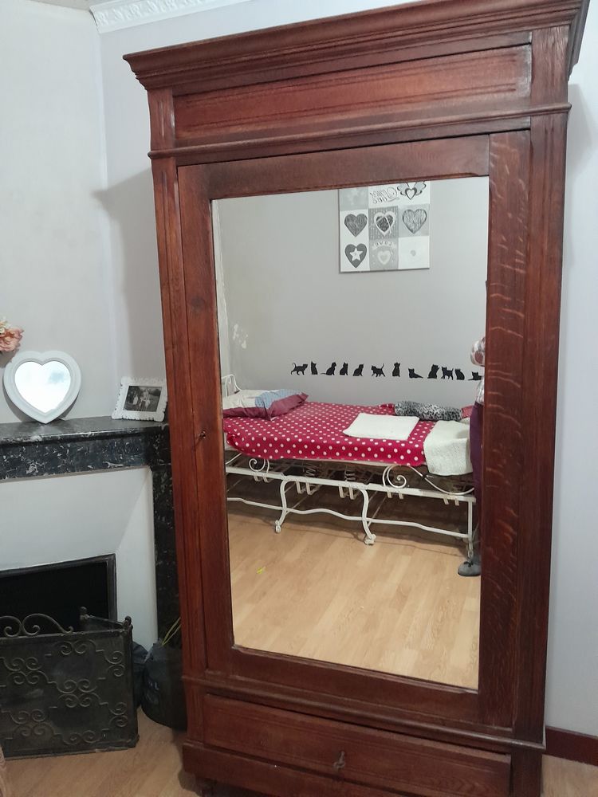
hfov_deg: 53.1
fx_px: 599
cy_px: 398
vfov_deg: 67.3
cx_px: 299
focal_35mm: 26
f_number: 1.8
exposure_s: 1/20
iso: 1000
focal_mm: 3.98
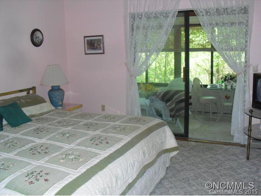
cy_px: 98
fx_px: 272
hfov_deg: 51.3
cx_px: 130
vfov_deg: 39.7
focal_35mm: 36
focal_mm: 6.3
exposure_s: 1/60
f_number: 3.1
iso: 400
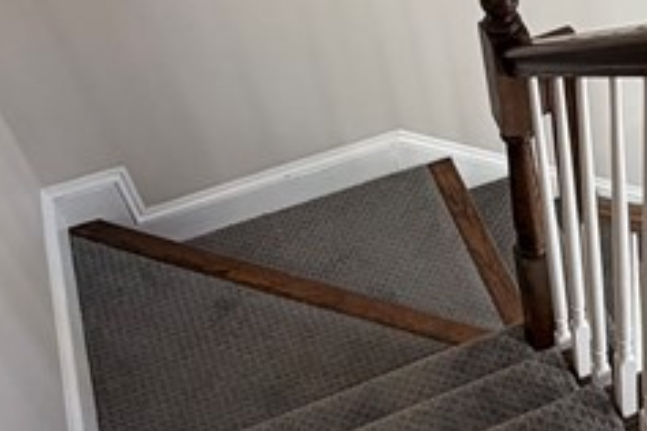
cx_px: 674
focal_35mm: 63
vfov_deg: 21.5
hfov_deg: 29.4
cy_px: 150
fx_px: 1132
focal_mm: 2.22
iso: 64
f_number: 2.2
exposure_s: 1/120
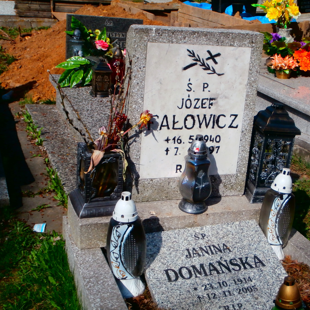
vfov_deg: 30.6
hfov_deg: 30.3
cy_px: 157
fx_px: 567
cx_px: 206
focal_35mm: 56
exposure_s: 1/1000
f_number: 4.2
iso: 100
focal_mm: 8.29
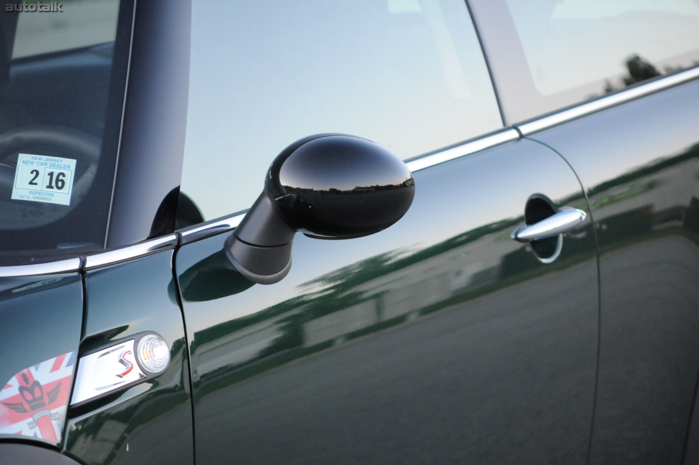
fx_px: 3375
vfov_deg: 7.9
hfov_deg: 11.8
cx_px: 350
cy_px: 232
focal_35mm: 174
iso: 2000
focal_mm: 116
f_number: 5
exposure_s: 1/160
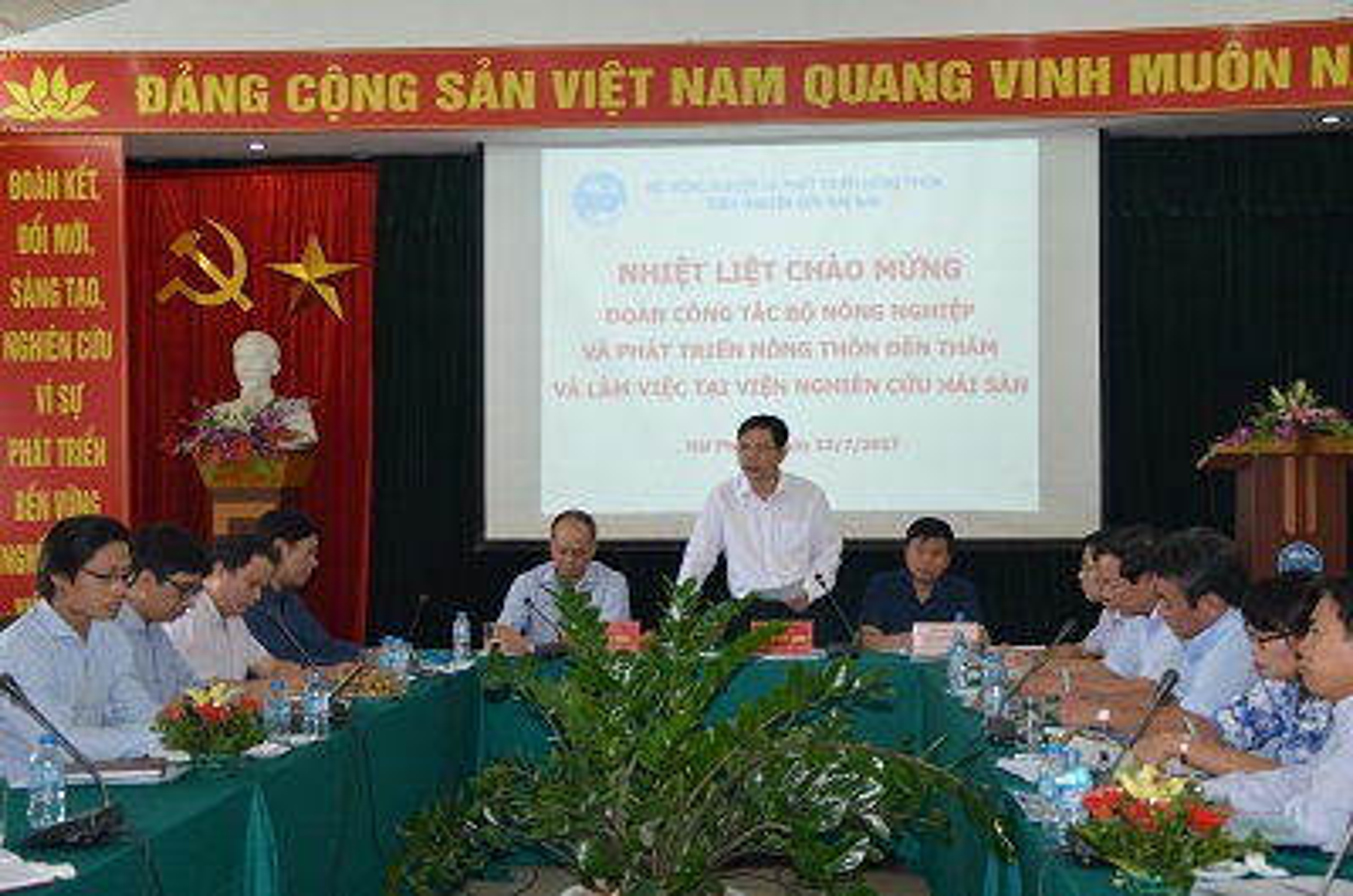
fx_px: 1800
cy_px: 448
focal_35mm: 48
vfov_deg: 28.0
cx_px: 676
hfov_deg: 41.2
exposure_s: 1/60
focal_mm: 32
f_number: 4.2
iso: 560
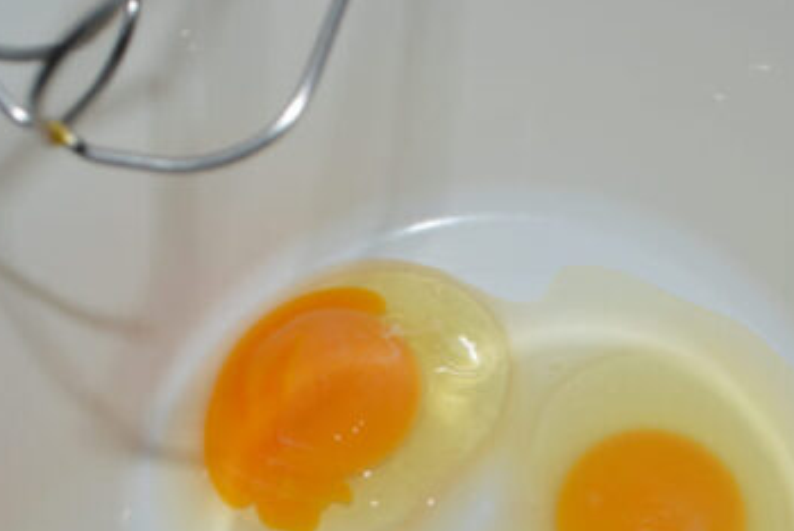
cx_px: 436
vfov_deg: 18.8
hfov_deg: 28.0
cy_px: 414
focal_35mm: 72
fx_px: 1589
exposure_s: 1/60
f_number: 8
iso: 100
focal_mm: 24
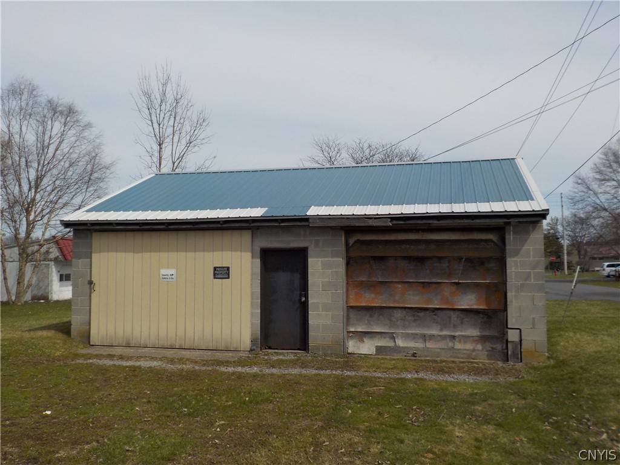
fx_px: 537
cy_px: 232
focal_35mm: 30
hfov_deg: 60.0
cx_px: 310
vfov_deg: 46.8
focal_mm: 4.1
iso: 125
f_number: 6.6
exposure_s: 1/500
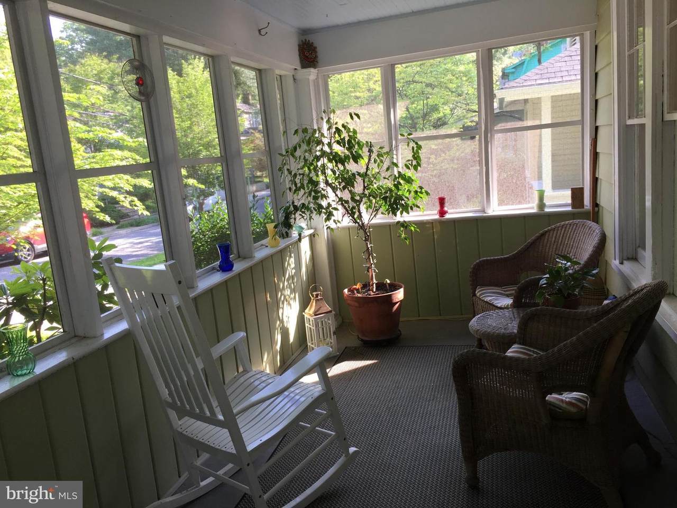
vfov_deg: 48.2
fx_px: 567
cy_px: 254
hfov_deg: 61.7
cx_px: 338
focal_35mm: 29
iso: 32
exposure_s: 1/60
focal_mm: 4.15
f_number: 2.2
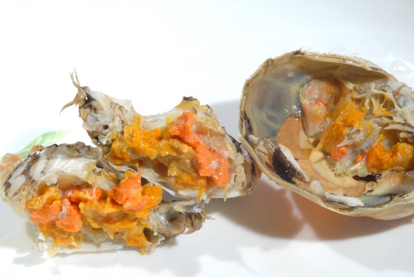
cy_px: 138
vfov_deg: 8.7
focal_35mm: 158
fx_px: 1814
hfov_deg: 13.0
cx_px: 207
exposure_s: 1/125
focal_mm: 105
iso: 100
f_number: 16
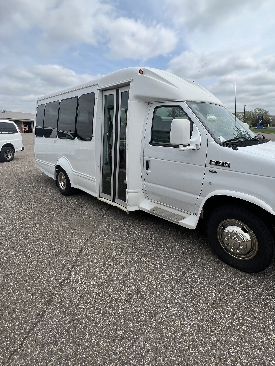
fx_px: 169
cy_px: 147
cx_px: 169
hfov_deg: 76.9
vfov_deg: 93.3
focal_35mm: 16
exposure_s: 1/2660
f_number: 1.8
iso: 32
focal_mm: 1.57
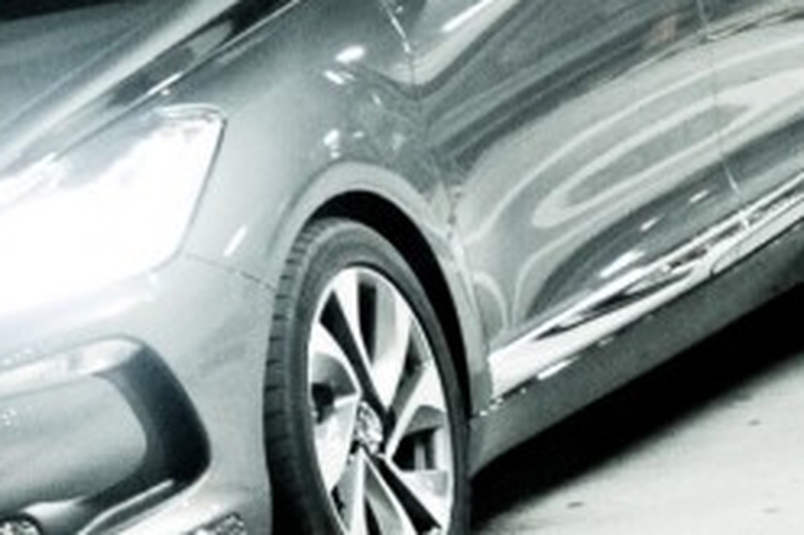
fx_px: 10802
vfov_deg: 2.8
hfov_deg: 4.3
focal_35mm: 484
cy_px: -21
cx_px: 185
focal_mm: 120
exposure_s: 1/40
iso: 3200
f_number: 4
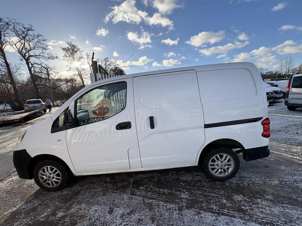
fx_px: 122
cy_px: 113
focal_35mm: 14
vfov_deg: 85.7
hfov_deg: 102.1
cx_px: 151
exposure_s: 1/1078
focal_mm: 2.22
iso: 40
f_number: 2.2
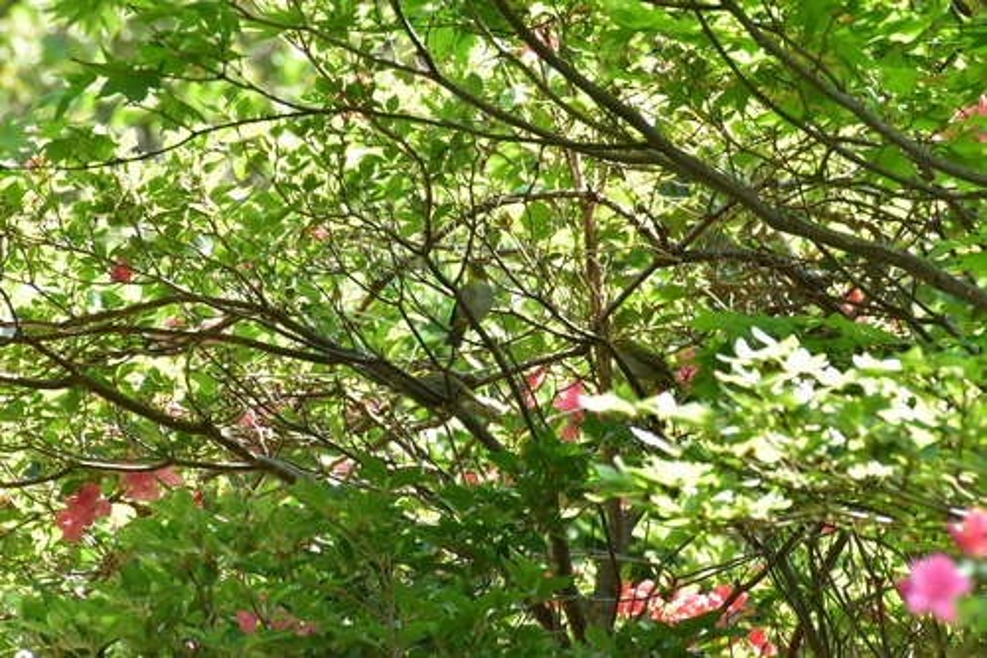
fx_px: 12333
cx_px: 494
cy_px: 329
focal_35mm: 450
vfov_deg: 3.1
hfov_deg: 4.6
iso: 400
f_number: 13
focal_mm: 300
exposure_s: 1/160
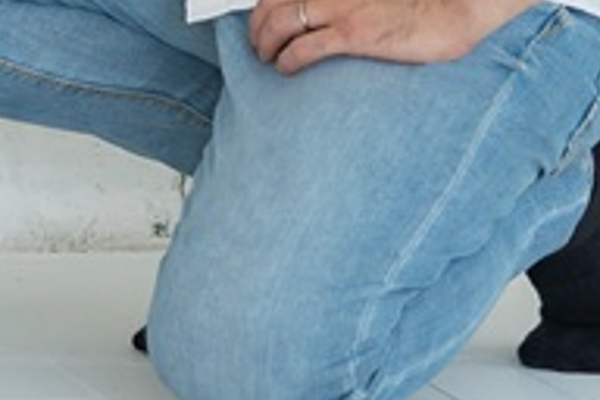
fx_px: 7366
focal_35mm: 442
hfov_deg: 4.6
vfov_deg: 3.1
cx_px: -212
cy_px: -522
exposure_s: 1/200
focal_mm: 85
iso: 400
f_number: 3.2
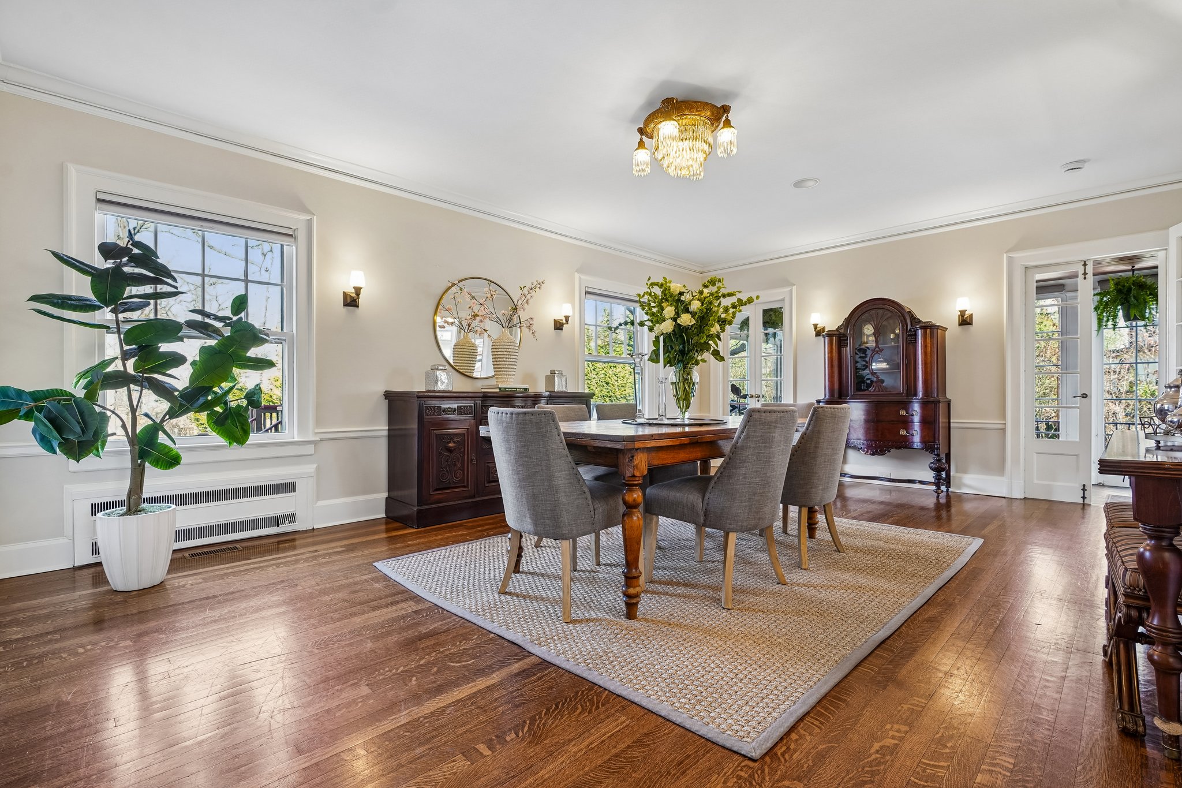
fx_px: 525
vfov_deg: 73.7
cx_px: 591
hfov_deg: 96.7
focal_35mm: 16
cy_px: 394
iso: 400
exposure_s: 1/13
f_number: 6.3
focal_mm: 16
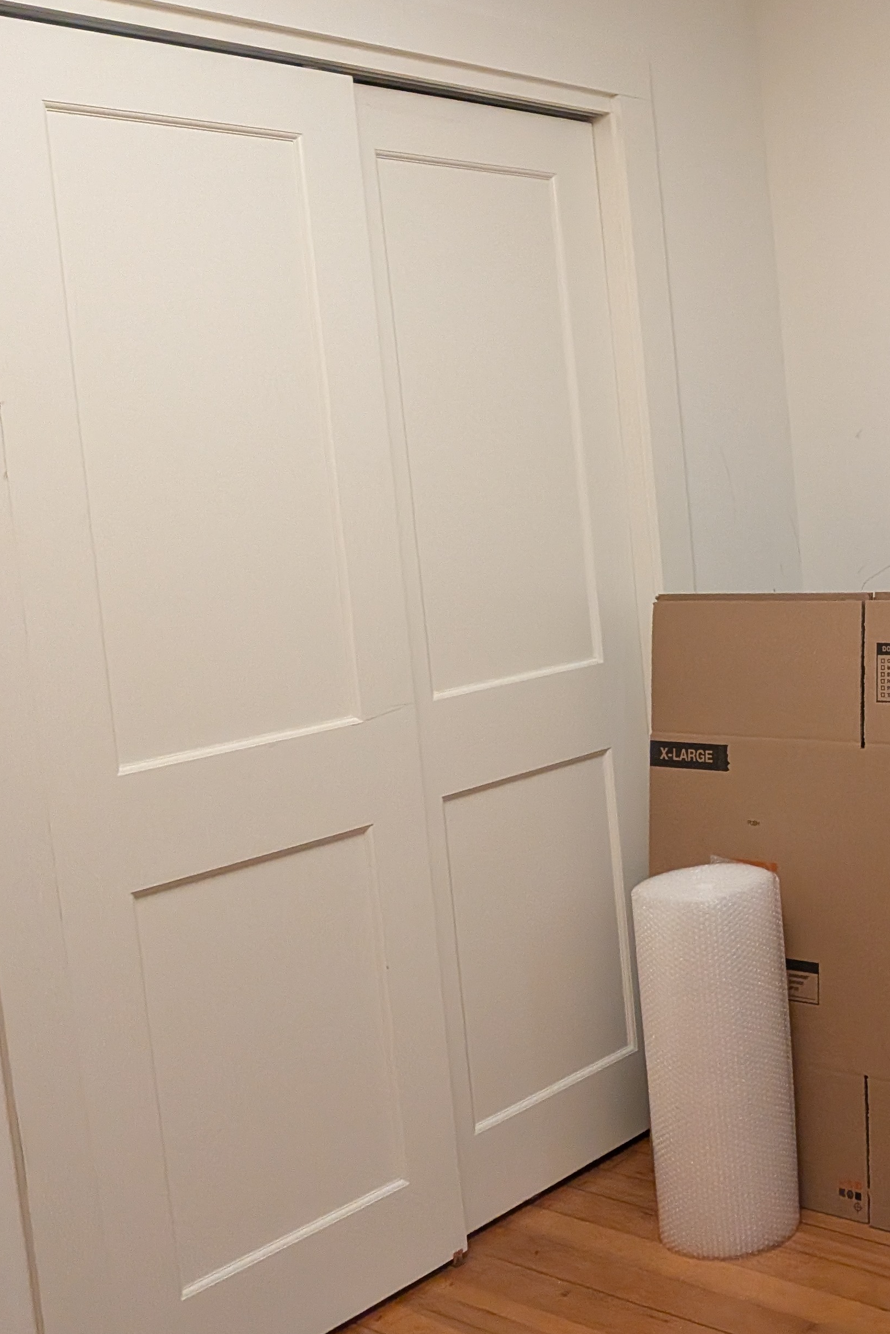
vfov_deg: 47.3
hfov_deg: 29.7
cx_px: 953
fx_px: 1520
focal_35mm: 41
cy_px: 606
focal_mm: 4.53
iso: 1974
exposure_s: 1/120
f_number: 1.7
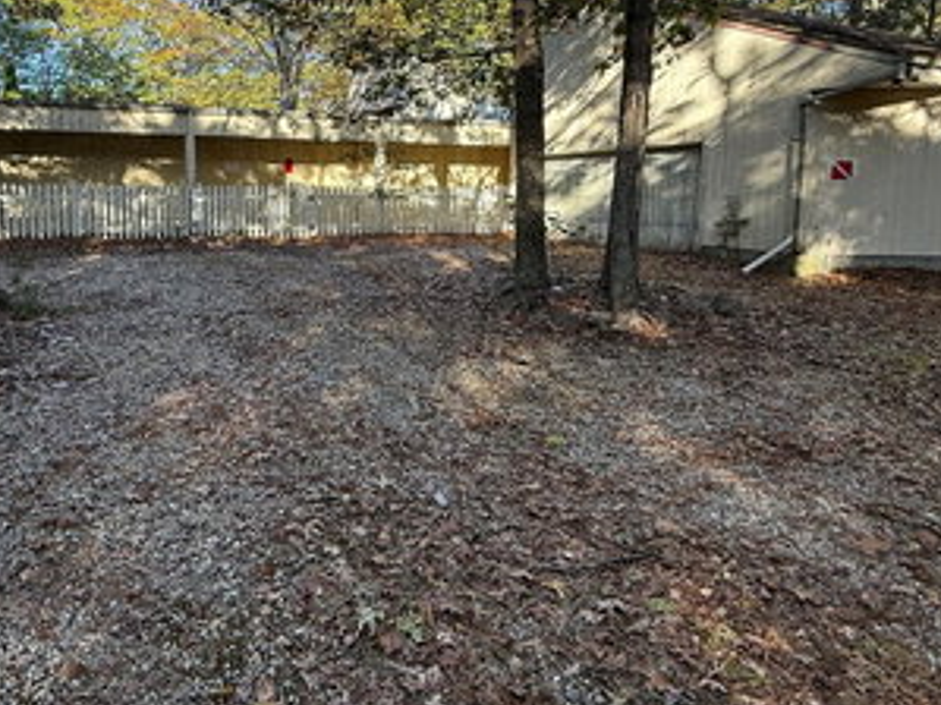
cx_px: 375
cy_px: 255
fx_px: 652
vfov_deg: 56.0
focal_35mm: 24
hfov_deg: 70.8
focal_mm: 2.22
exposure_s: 1/205
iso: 64
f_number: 2.2
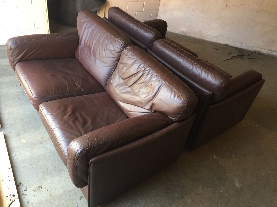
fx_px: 232
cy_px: 104
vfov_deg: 48.2
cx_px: 138
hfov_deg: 61.7
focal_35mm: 29
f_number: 2.2
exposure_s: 1/33
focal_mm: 4.15
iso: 40
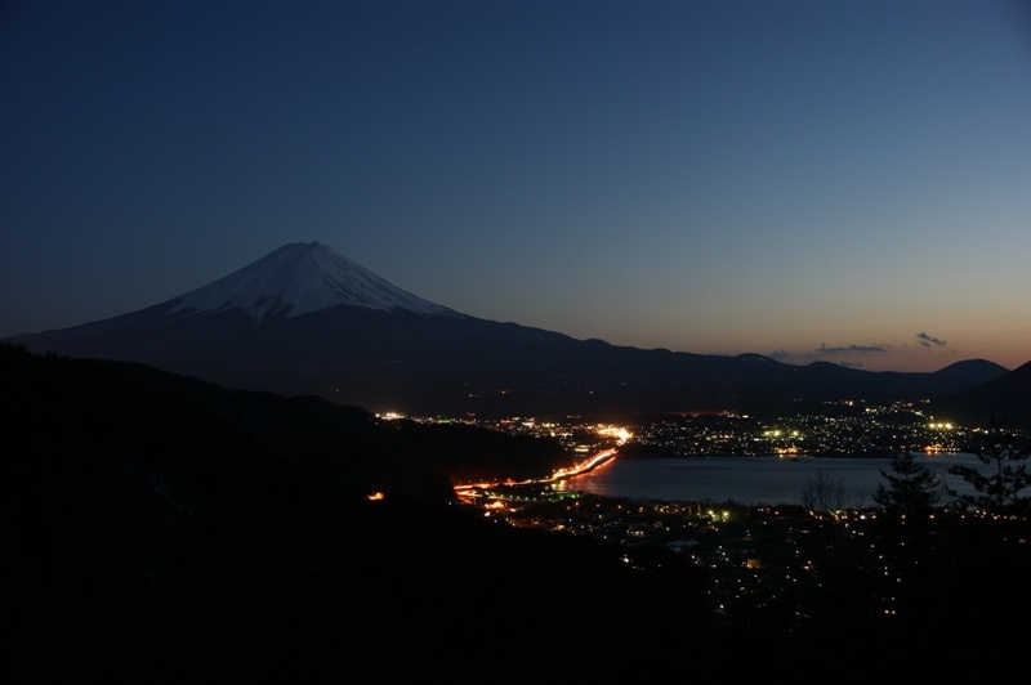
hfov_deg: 53.2
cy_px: 342
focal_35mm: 36
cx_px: 516
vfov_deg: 36.8
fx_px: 1030
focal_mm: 24
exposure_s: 4
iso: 200
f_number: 4.5
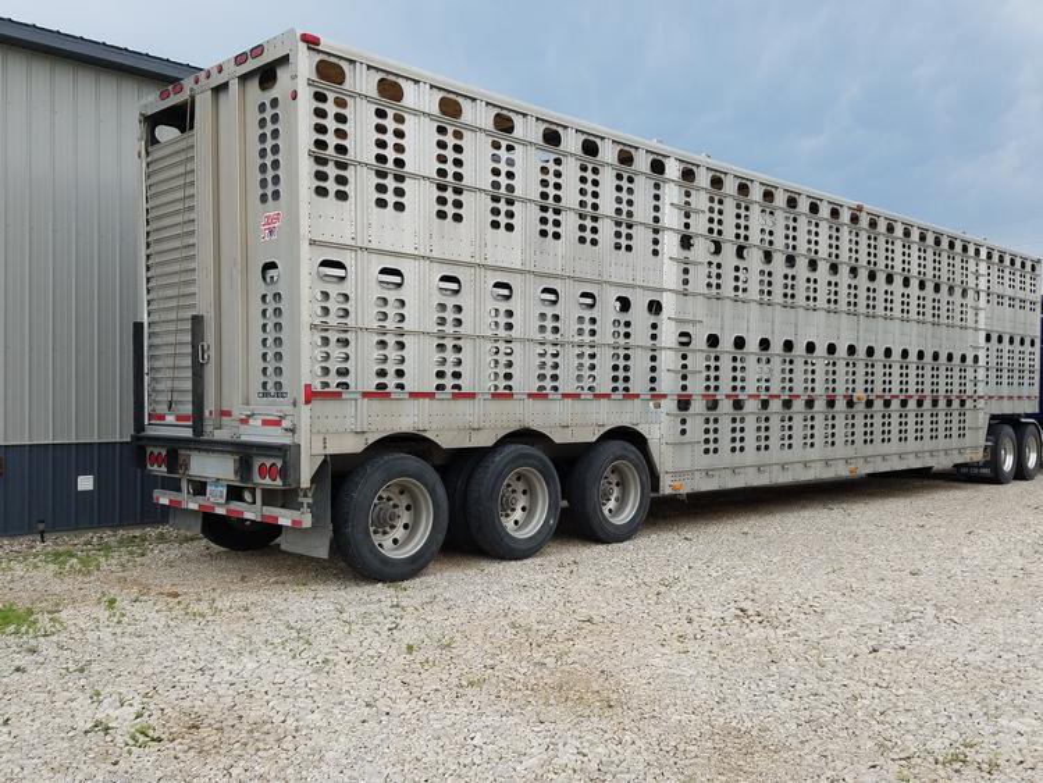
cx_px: 522
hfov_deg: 67.3
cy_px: 392
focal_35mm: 26
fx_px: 784
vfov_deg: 53.1
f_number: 1.7
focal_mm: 4.2
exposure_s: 1/1228
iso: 50
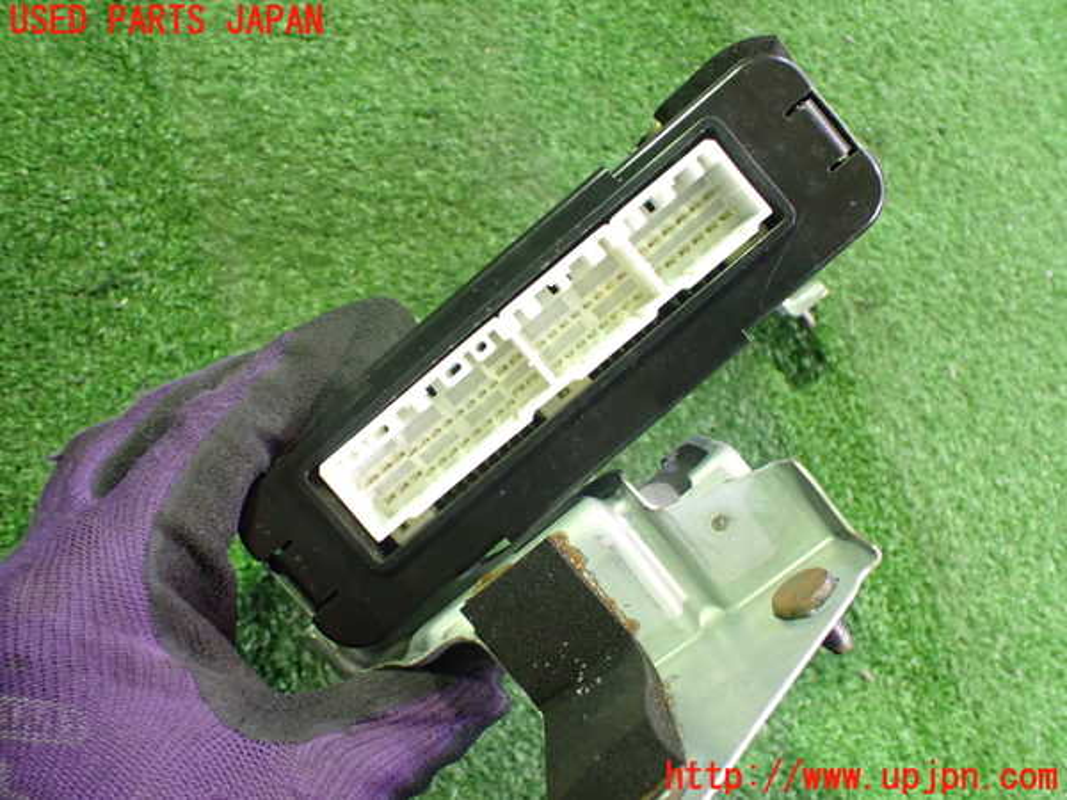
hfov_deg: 60.0
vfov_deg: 46.8
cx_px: 534
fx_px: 925
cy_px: 400
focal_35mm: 30
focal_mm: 5.4
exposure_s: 1/30
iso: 800
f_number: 2.3
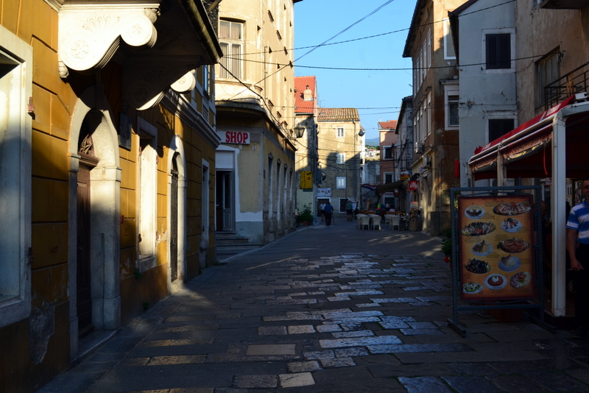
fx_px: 638
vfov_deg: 34.2
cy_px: 196
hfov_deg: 49.5
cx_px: 294
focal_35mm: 39
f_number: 10
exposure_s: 1/250
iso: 400
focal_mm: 26
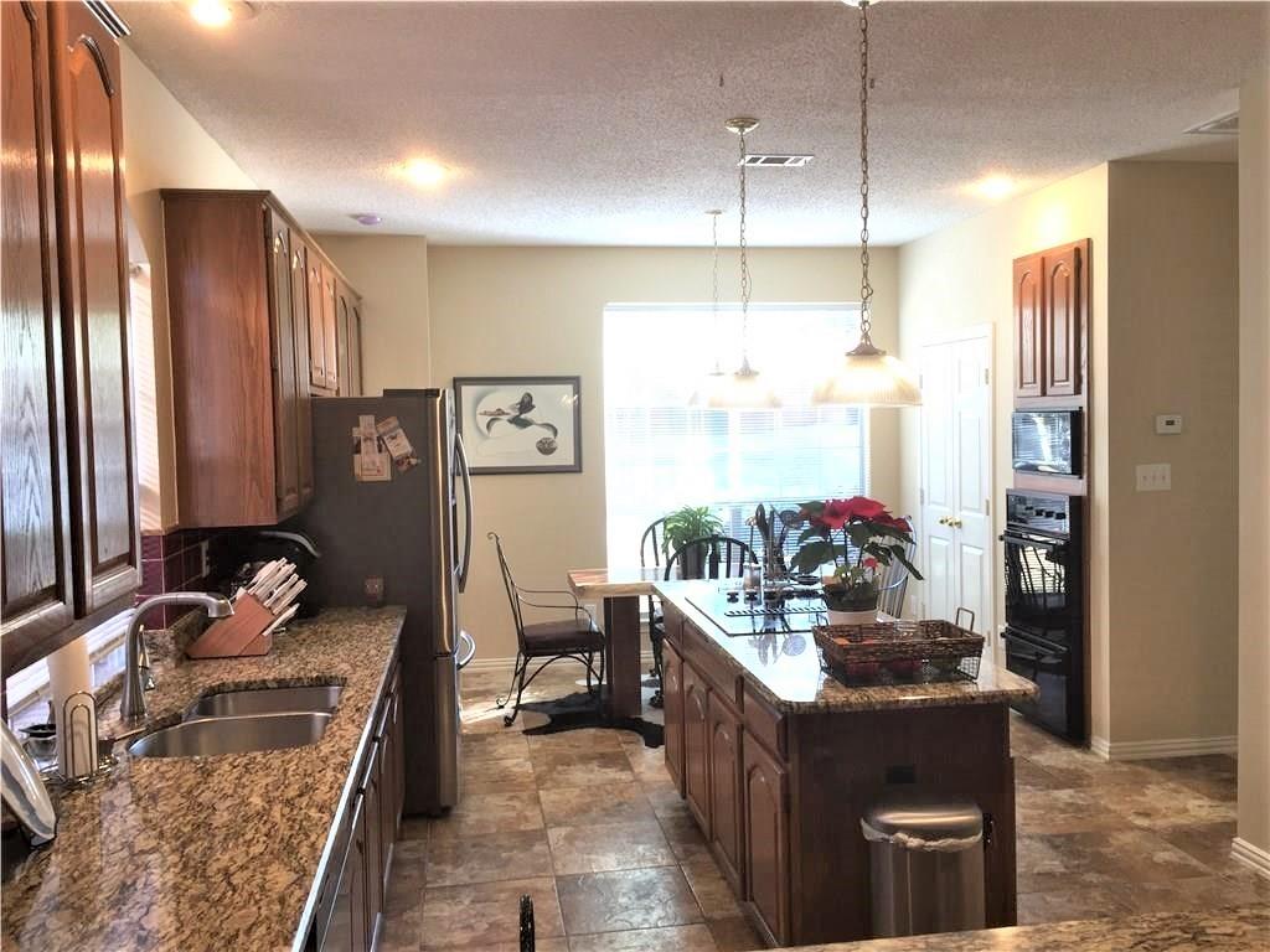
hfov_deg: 61.7
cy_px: 476
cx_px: 635
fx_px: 1064
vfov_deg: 48.2
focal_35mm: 29
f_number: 2.2
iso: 50
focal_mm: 4.15
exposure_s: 1/30
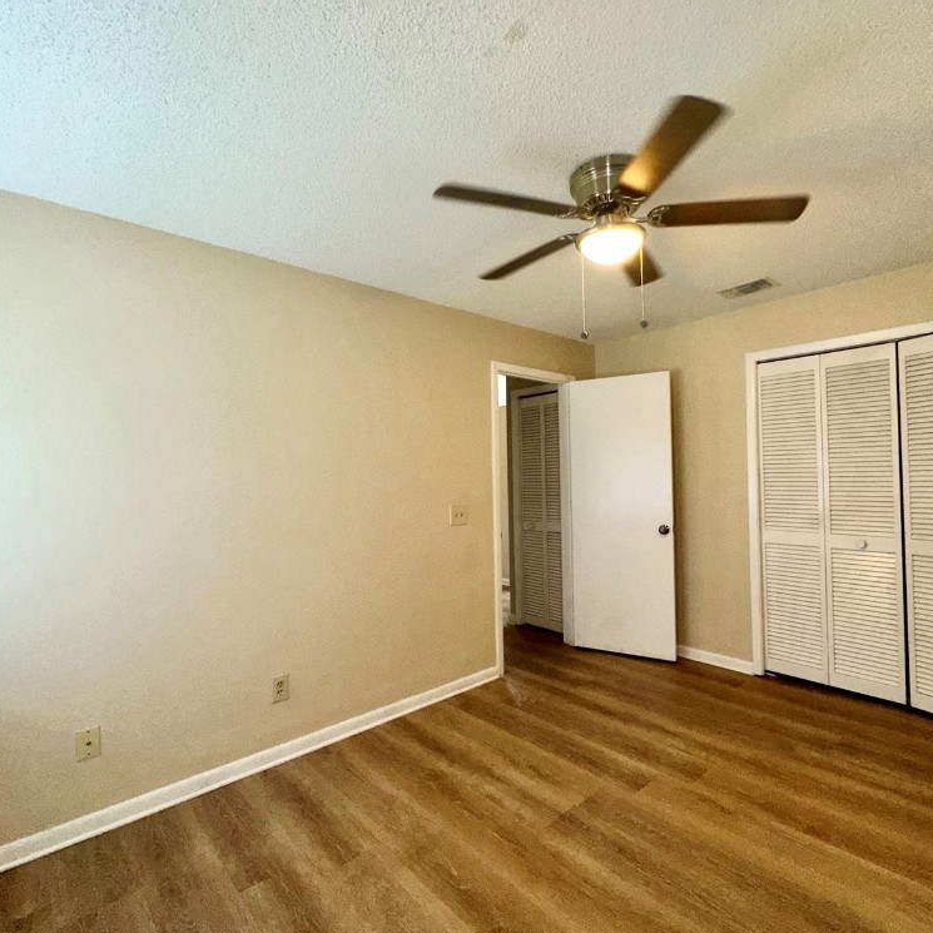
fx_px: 518
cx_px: 512
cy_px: 468
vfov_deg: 84.0
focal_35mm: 17
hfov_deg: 83.7
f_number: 2.2
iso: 160
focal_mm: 2.22
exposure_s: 1/60
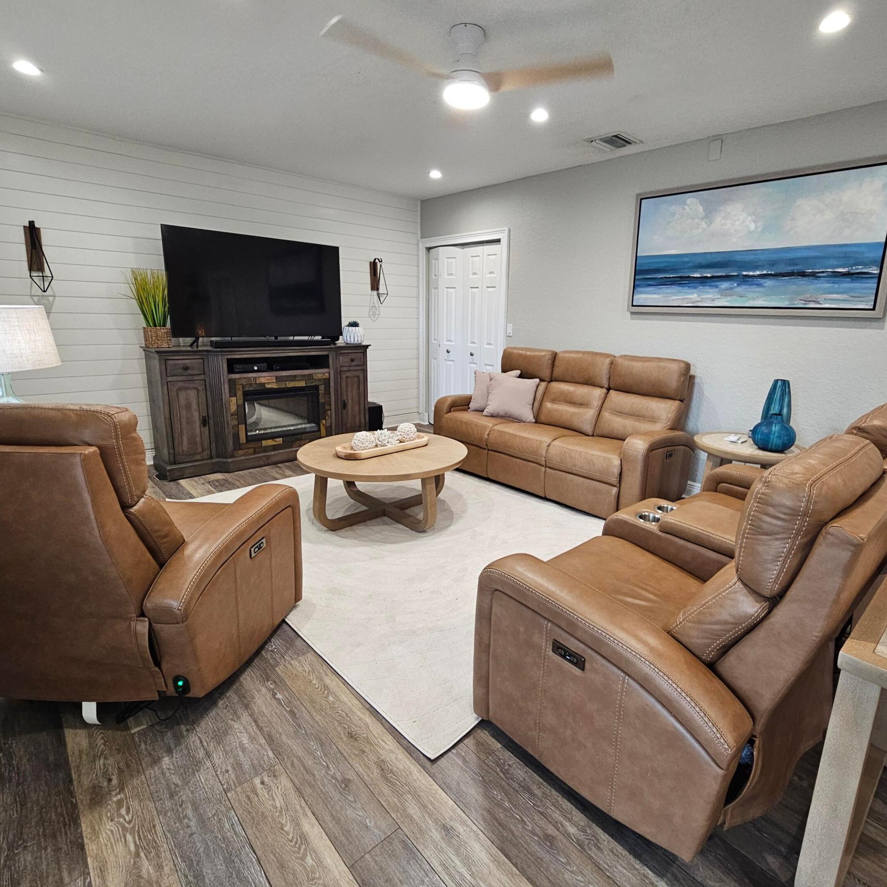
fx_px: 464
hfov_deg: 87.1
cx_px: 491
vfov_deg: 87.4
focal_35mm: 16
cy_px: 424
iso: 250
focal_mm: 2.2
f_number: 2.2
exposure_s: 1/60
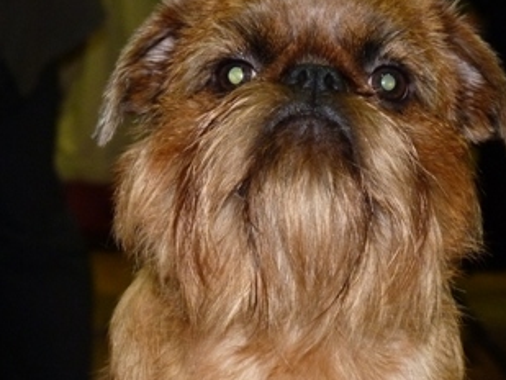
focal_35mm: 181
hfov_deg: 10.9
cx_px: 305
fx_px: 2647
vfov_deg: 8.2
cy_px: 164
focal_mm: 22.3
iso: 400
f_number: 3.6
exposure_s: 1/80
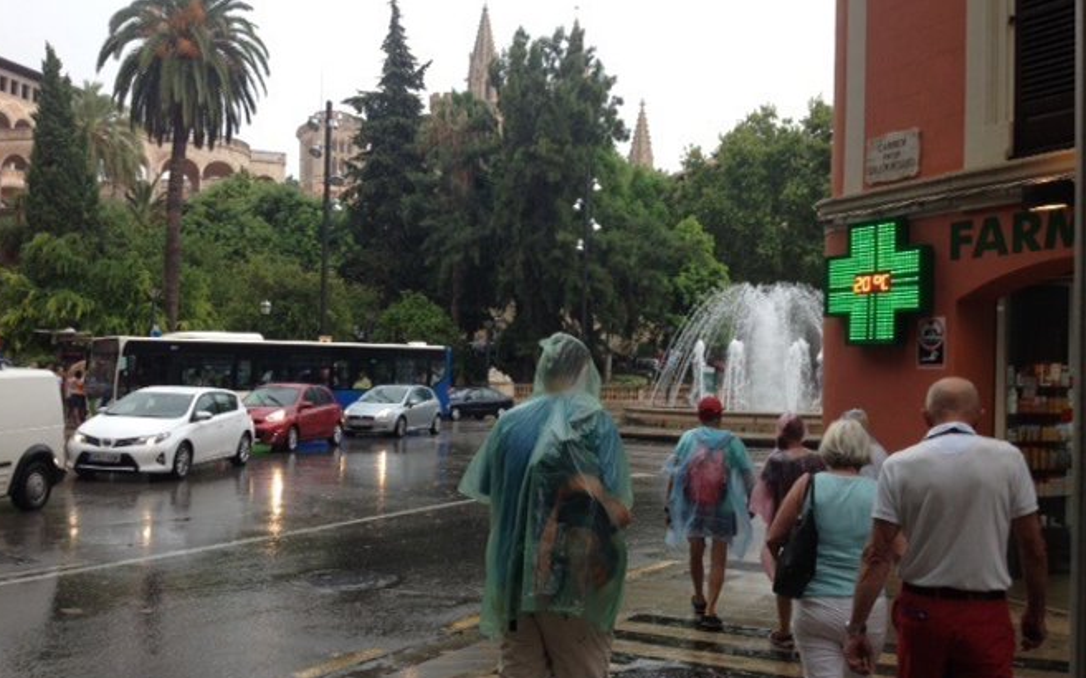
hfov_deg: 50.4
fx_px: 1154
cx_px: 521
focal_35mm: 39
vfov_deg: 32.7
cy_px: 362
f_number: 2.4
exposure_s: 1/120
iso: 50
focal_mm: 4.28
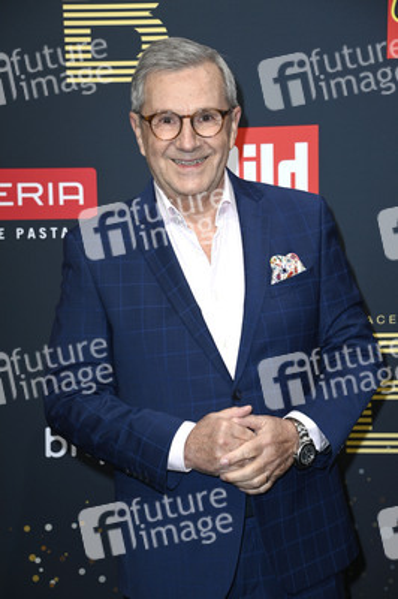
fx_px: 1495
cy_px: 300
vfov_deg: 22.6
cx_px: 199
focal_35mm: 90
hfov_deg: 15.2
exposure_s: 1/250
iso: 320
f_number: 5.6
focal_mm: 90
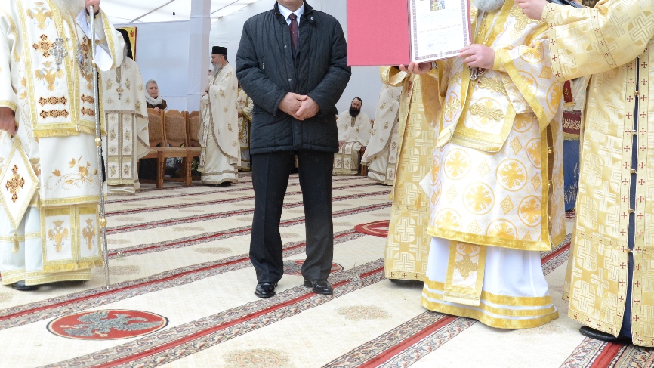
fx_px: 793
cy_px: 72
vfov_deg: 25.6
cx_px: 351
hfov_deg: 44.8
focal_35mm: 46
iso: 640
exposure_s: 1/200
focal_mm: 21
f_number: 5.6
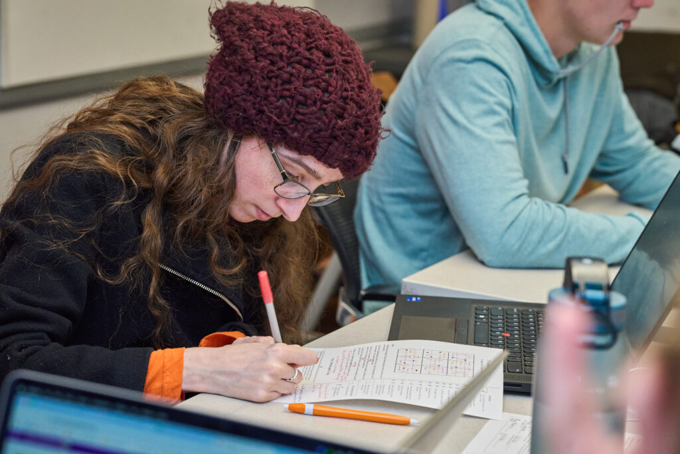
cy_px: 227
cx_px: 340
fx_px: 1898
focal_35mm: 100
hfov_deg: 20.3
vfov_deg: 13.6
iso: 2500
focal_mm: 100.5
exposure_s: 1/160
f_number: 5.6
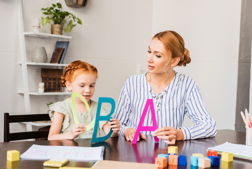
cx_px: 126
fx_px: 350
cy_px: 84
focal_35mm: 50
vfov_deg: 27.0
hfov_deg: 39.6
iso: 320
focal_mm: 50
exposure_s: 1/160
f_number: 4
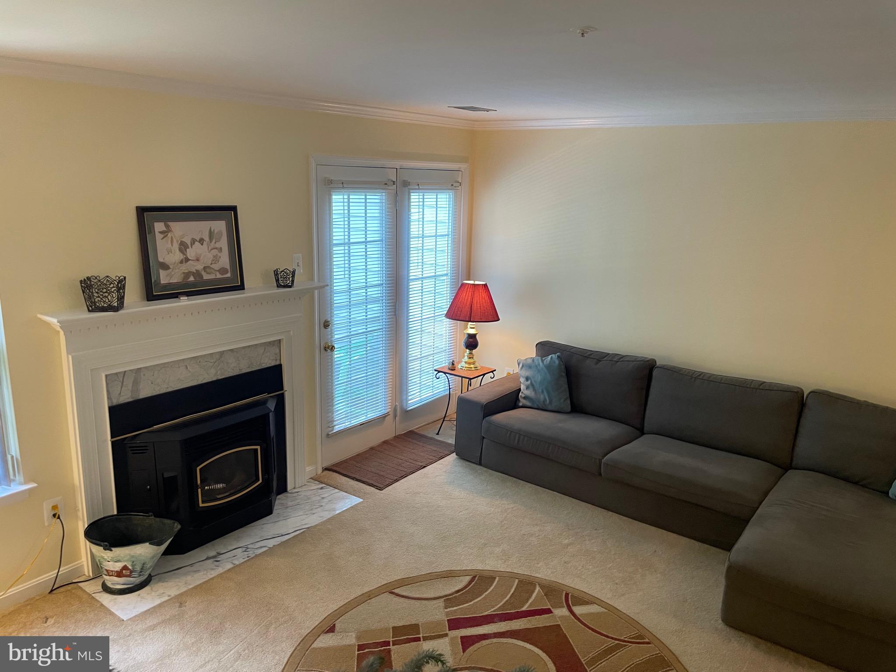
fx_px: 673
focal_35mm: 26
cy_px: 336
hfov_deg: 67.3
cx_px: 448
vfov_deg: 53.1
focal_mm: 4.2
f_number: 1.6
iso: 100
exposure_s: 1/60
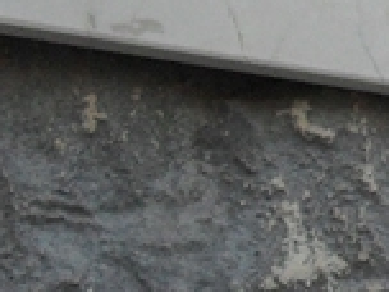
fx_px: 2596
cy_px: 187
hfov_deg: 7.5
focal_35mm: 231
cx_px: 1162
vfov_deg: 6.4
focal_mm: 6.3
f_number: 3.2
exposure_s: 1/125
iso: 100
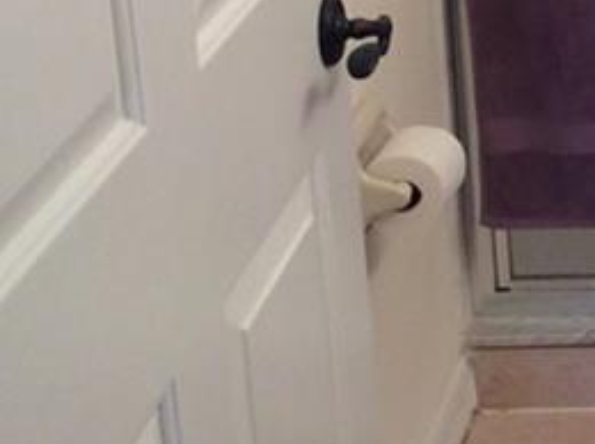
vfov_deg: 11.4
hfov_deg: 14.6
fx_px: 2162
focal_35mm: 126
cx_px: 879
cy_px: -169
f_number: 2.4
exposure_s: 1/40
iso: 40
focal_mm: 3.3
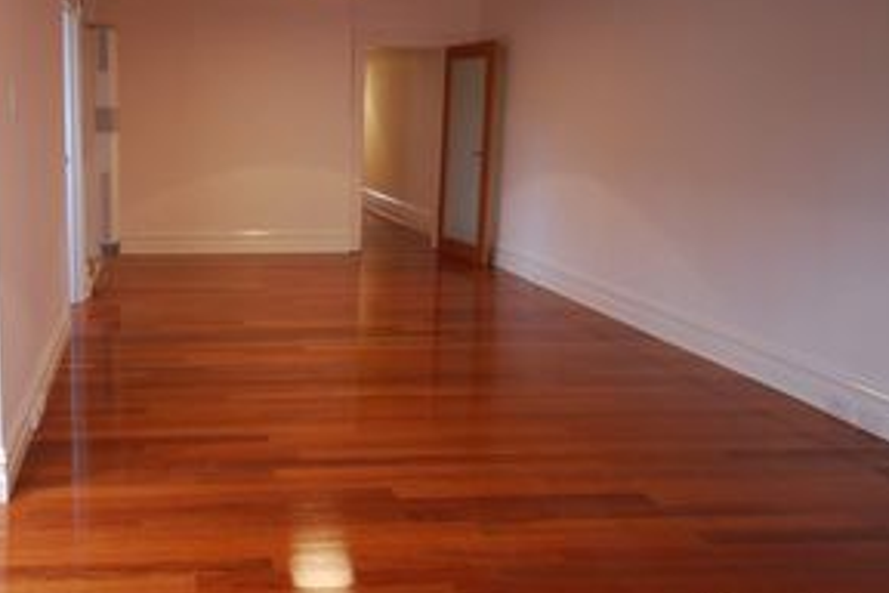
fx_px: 786
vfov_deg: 40.9
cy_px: 212
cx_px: 204
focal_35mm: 32
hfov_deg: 55.6
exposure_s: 1/6
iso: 400
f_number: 4.8
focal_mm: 13
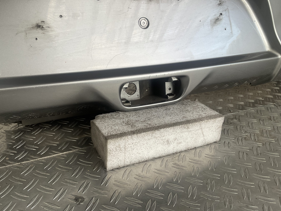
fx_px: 268
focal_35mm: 33
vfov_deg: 42.9
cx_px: 125
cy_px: 92
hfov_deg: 55.2
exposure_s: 1/100
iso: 32
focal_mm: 3
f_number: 1.8
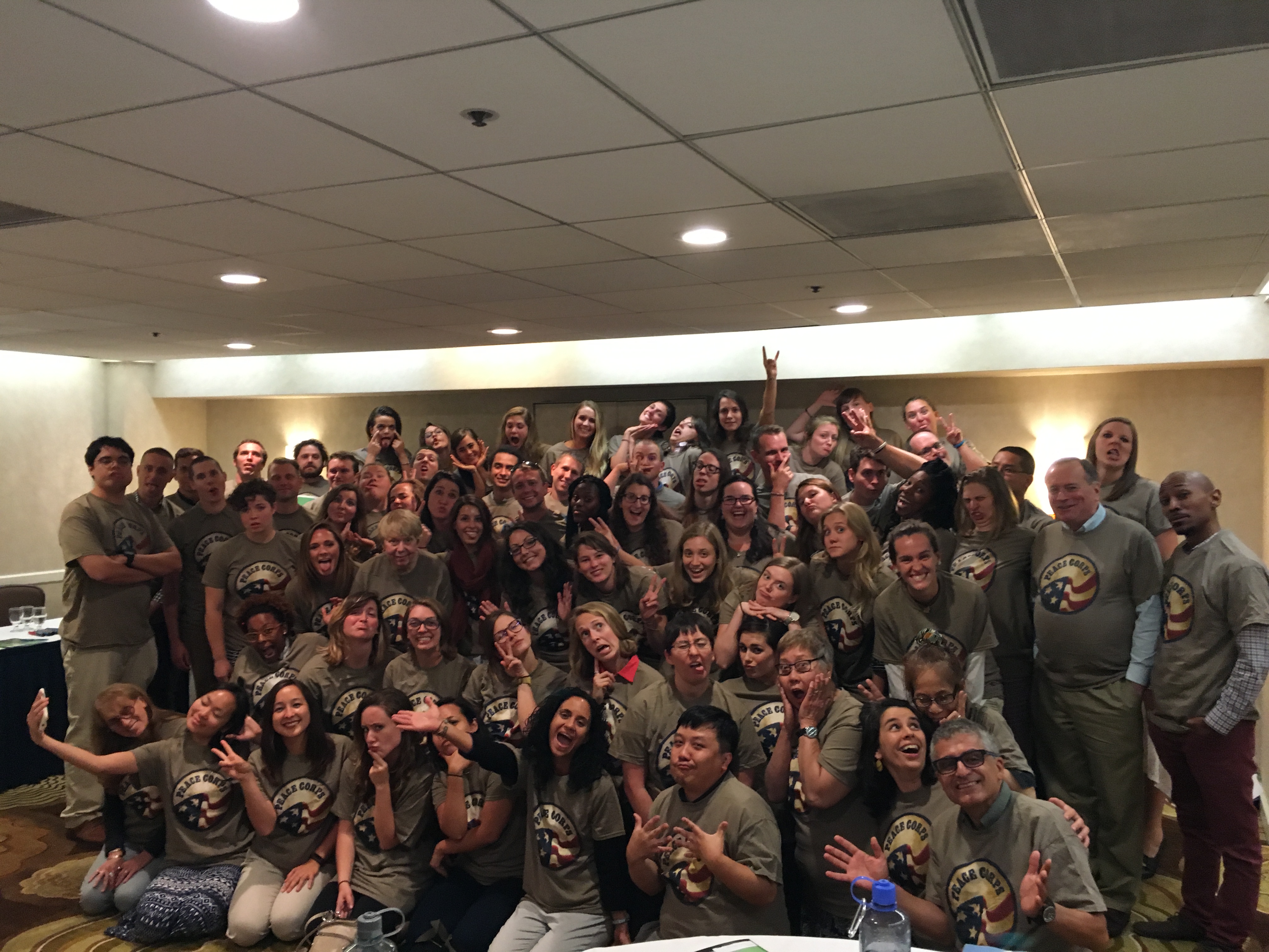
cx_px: 634
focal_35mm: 29
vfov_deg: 48.2
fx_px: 1063
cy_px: 476
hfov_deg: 61.7
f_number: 2.2
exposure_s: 1/30
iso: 160
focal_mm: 4.15
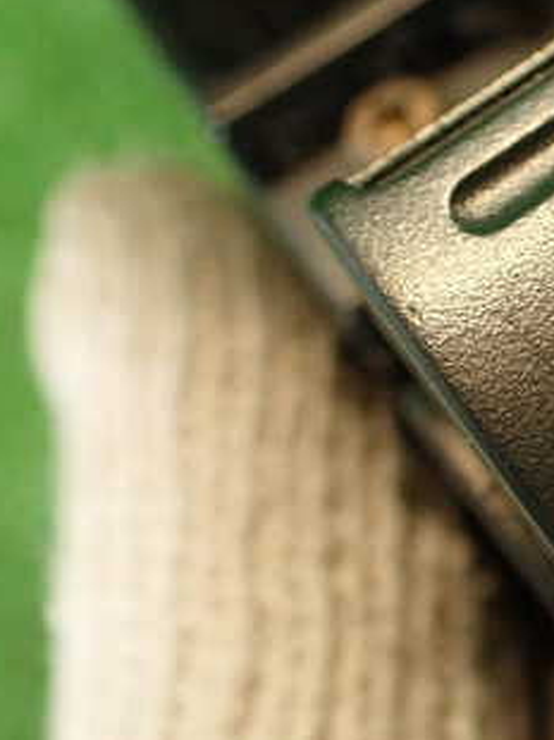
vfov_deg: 31.2
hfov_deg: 22.2
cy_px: 317
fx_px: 1325
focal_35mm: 62
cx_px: 626
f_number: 2.4
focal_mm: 5.79
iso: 200
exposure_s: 1/30
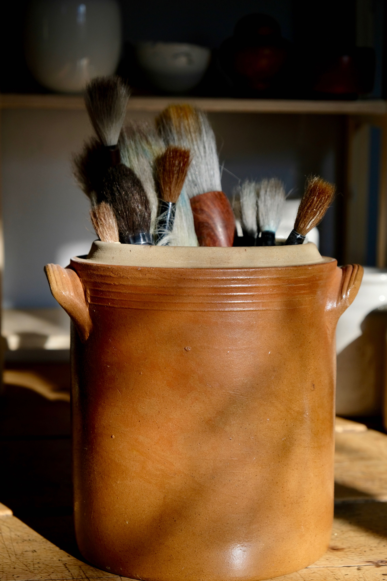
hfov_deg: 19.7
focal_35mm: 69
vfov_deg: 29.2
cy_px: 290
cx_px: 194
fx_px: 1113
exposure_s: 1/350
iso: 400
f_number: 6.4
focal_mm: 46.3
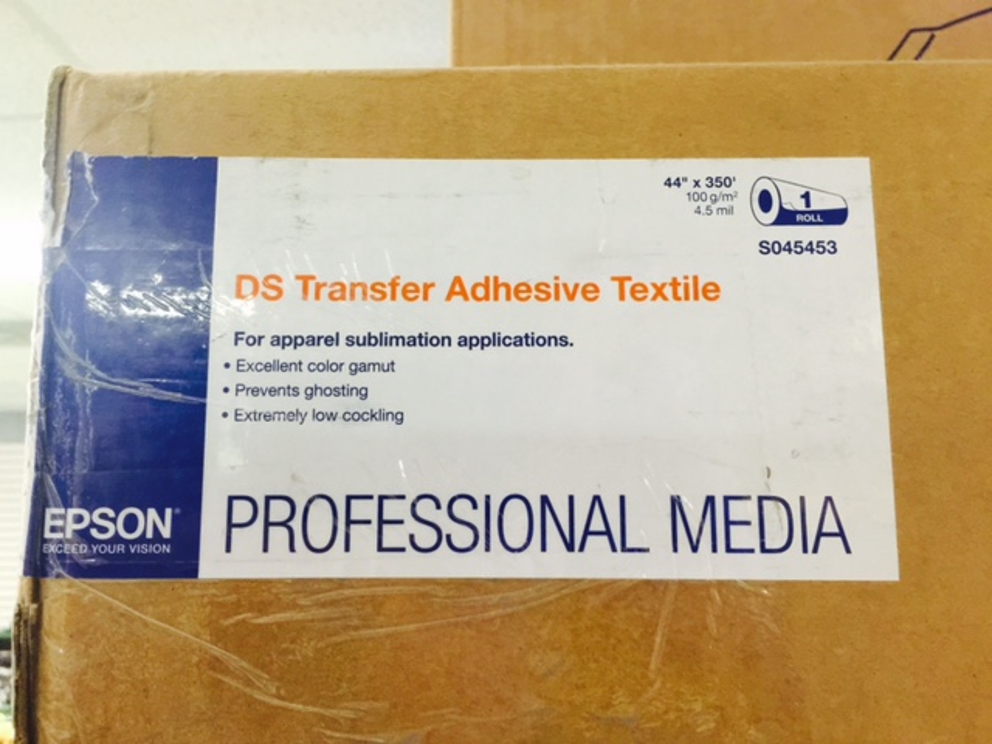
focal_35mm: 29
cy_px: 372
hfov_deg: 61.7
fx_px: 831
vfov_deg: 48.2
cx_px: 496
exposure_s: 1/10
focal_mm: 4.15
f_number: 2.2
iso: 125
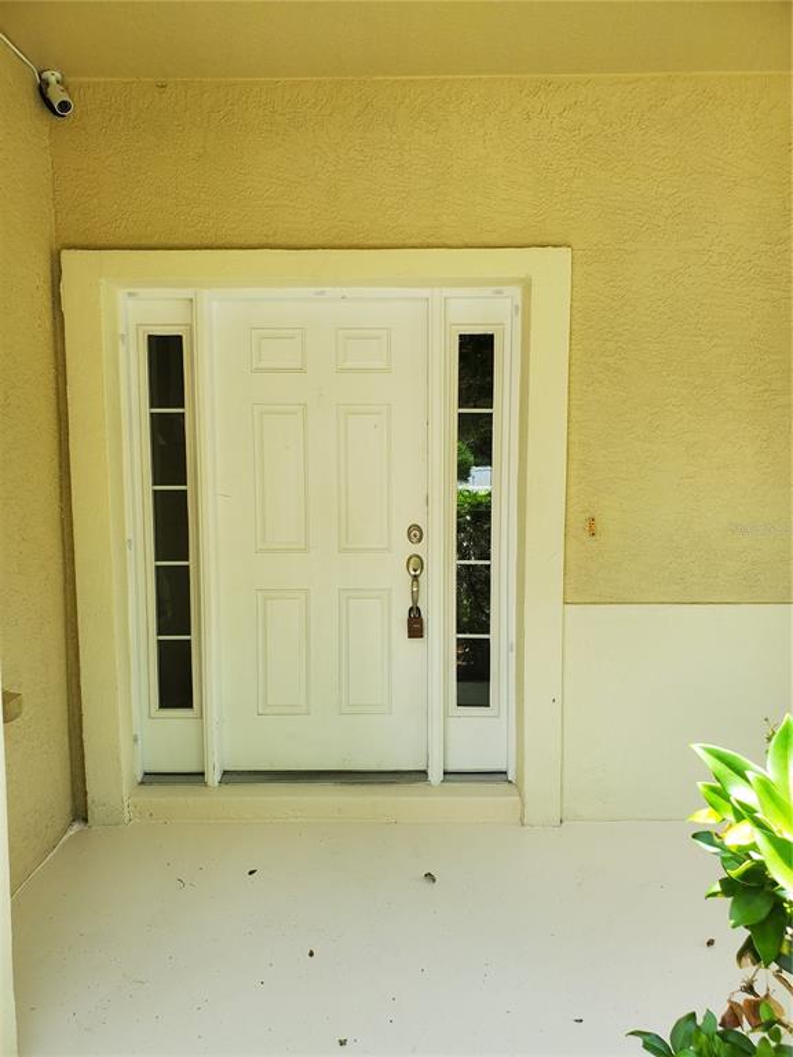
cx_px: 396
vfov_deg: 67.3
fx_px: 794
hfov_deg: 53.1
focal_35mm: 26
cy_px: 528
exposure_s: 1/171
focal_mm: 4.3
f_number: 2.4
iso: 50
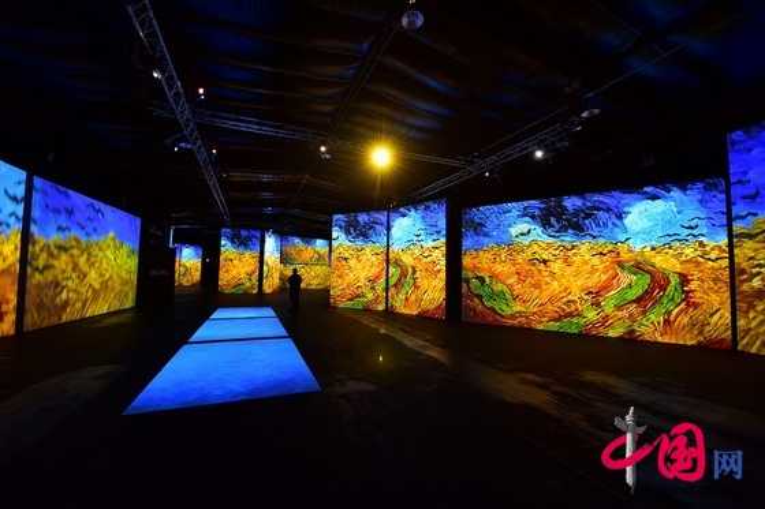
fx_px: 297
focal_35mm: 14
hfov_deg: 104.3
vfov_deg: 81.2
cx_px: 382
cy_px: 254
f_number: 2.8
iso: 400
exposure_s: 1/3
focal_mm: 14
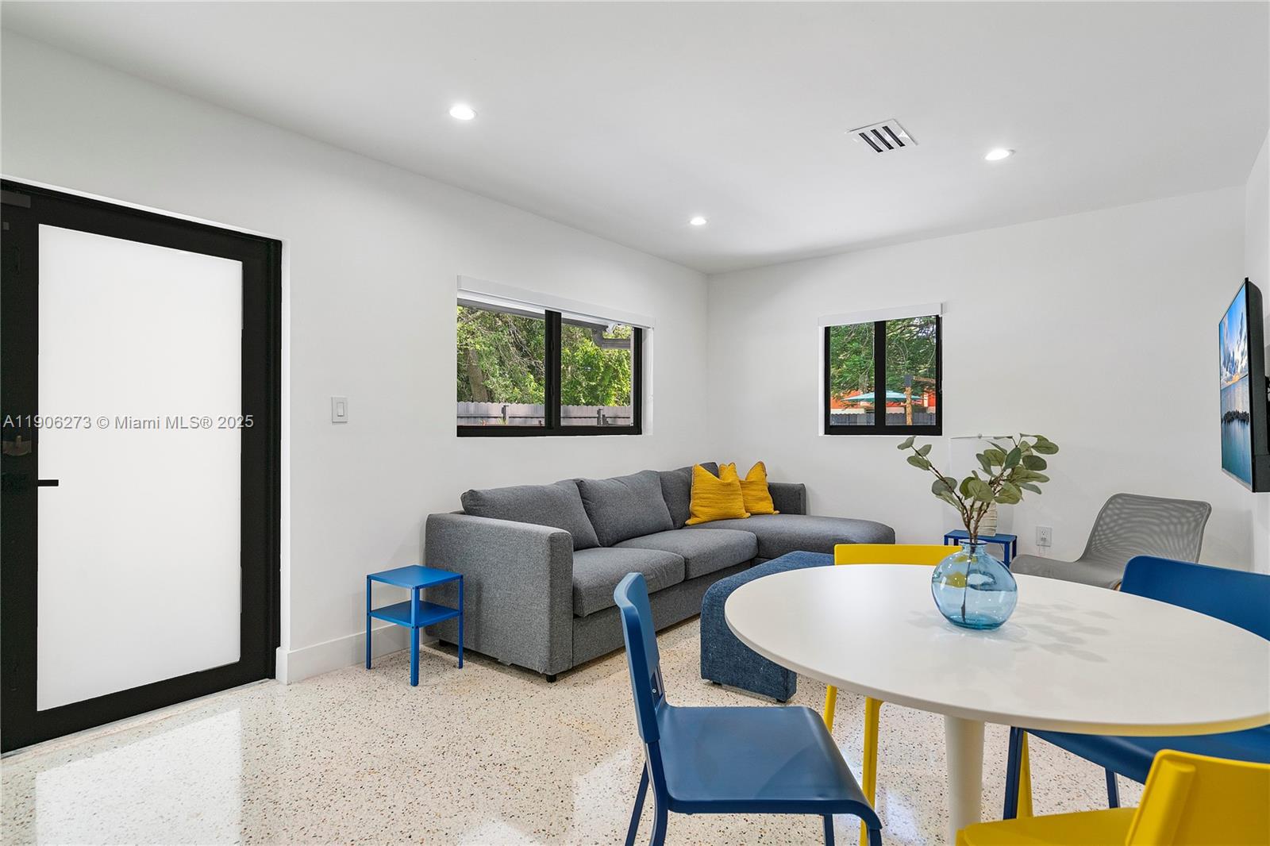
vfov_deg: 67.4
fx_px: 635
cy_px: 423
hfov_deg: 90.0
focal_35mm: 18
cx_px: 635
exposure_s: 1/40
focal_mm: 18
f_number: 8
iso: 640
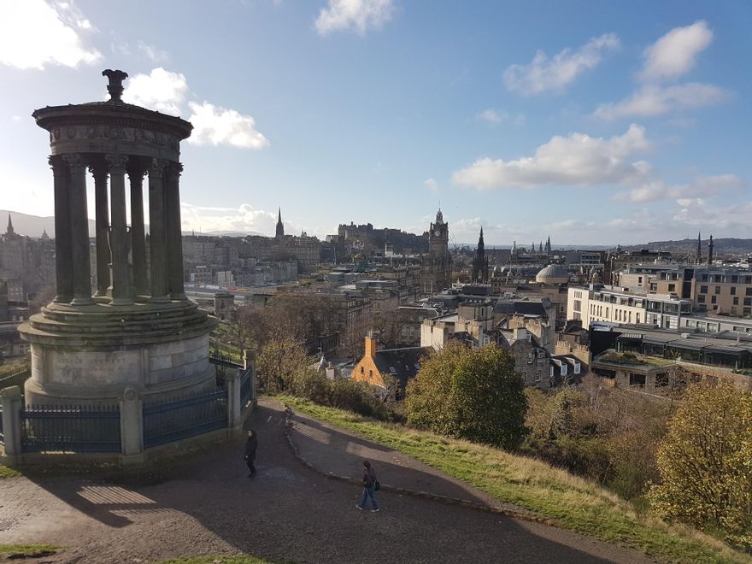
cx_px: 376
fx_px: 565
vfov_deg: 53.1
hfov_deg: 67.3
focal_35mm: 26
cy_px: 282
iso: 40
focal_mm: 4.2
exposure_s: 1/2264
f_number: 1.7
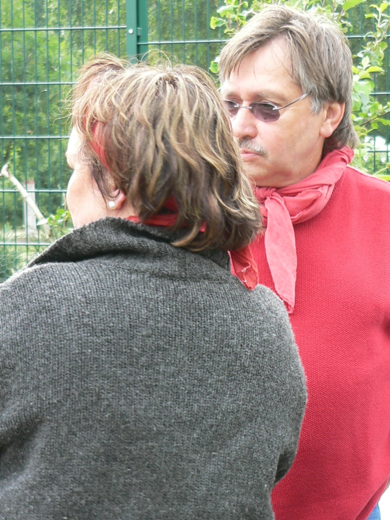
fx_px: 2134
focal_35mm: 142
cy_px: 359
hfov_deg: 10.4
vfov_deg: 13.9
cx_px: 315
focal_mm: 12.8
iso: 80
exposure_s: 1/60
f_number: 2.8
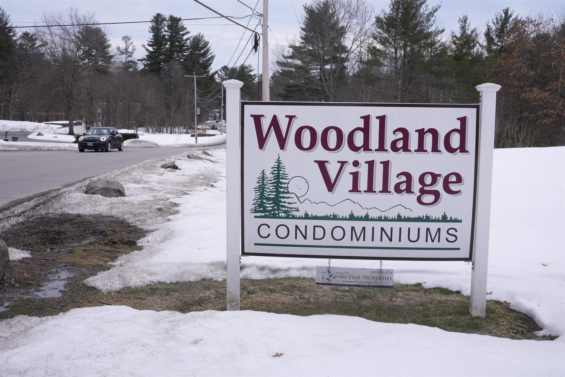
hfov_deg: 48.5
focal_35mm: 40
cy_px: 188
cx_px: 282
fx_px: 628
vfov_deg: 33.4
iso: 100
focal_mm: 40
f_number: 11
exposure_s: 1/80
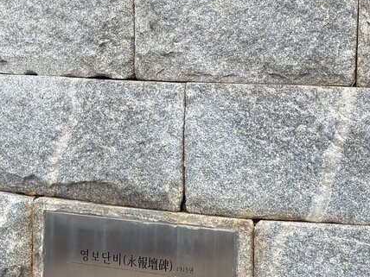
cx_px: 271
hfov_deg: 22.8
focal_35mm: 85
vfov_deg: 17.0
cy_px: -2
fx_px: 909
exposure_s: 1/811
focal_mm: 5.96
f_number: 1.6
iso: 50
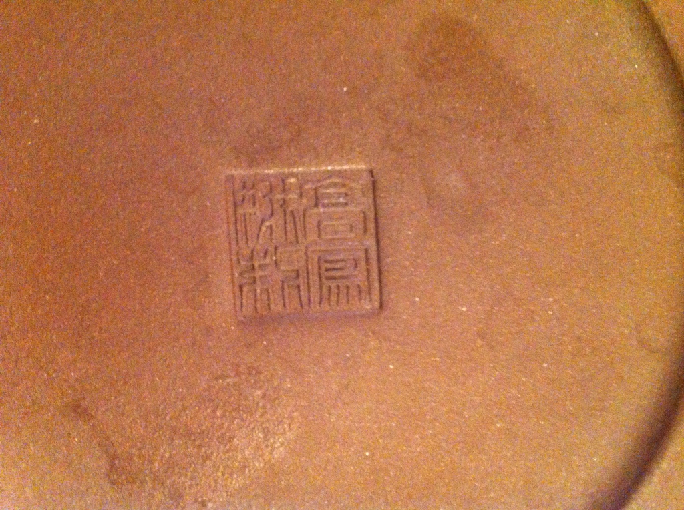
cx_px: 342
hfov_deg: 52.7
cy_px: 255
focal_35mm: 35
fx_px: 690
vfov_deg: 40.6
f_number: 2.8
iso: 800
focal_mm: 3.85
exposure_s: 1/15
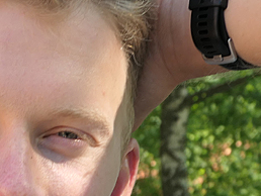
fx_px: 1660
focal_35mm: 220
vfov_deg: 6.7
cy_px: 249
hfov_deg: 8.9
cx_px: -44
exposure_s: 1/80
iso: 125
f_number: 4.7
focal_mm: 18.2
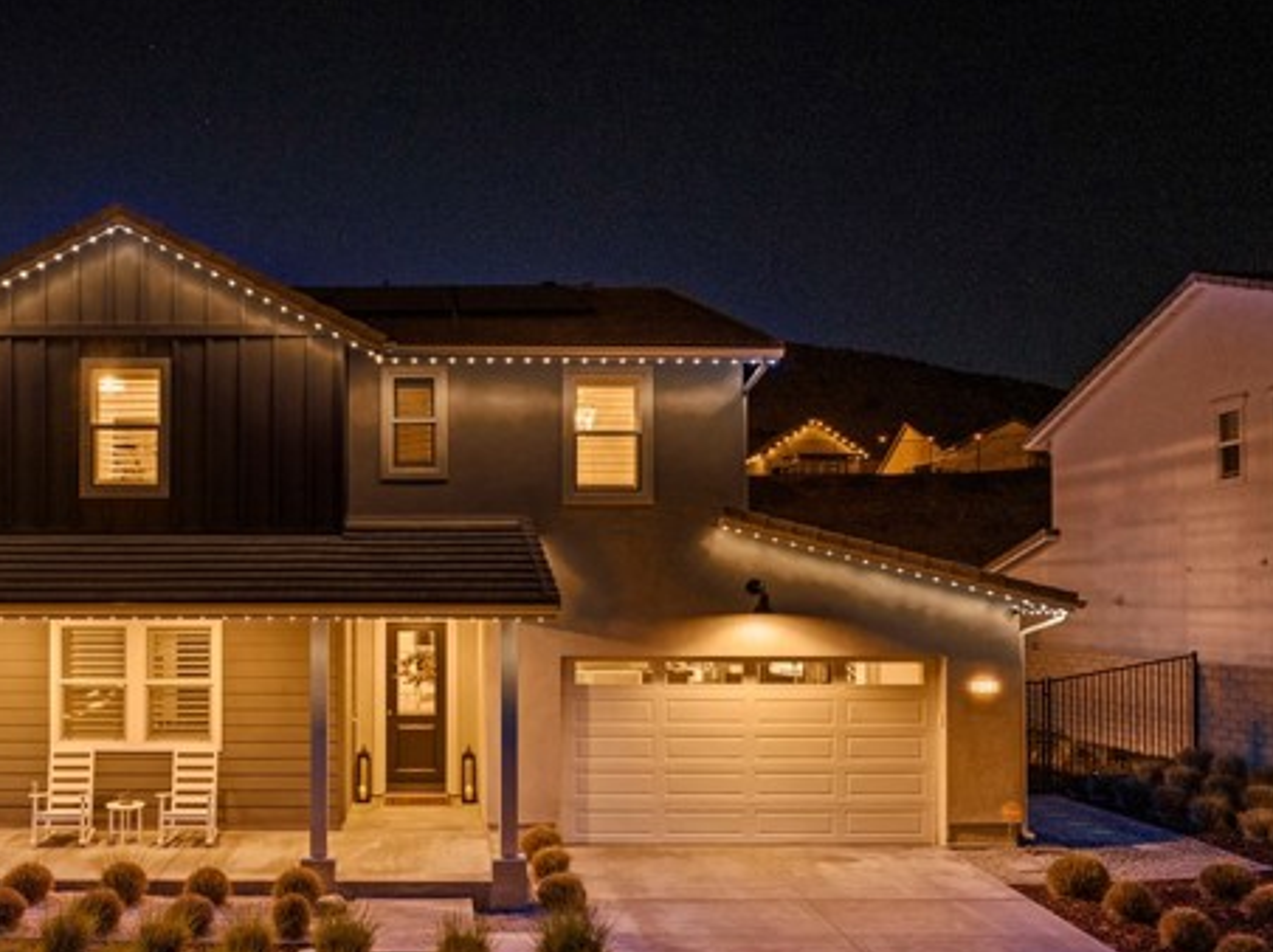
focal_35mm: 34
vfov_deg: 41.5
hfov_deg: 52.9
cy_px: 584
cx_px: 417
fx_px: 1249
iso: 800
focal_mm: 12.29
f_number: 2.8
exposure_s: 1/3
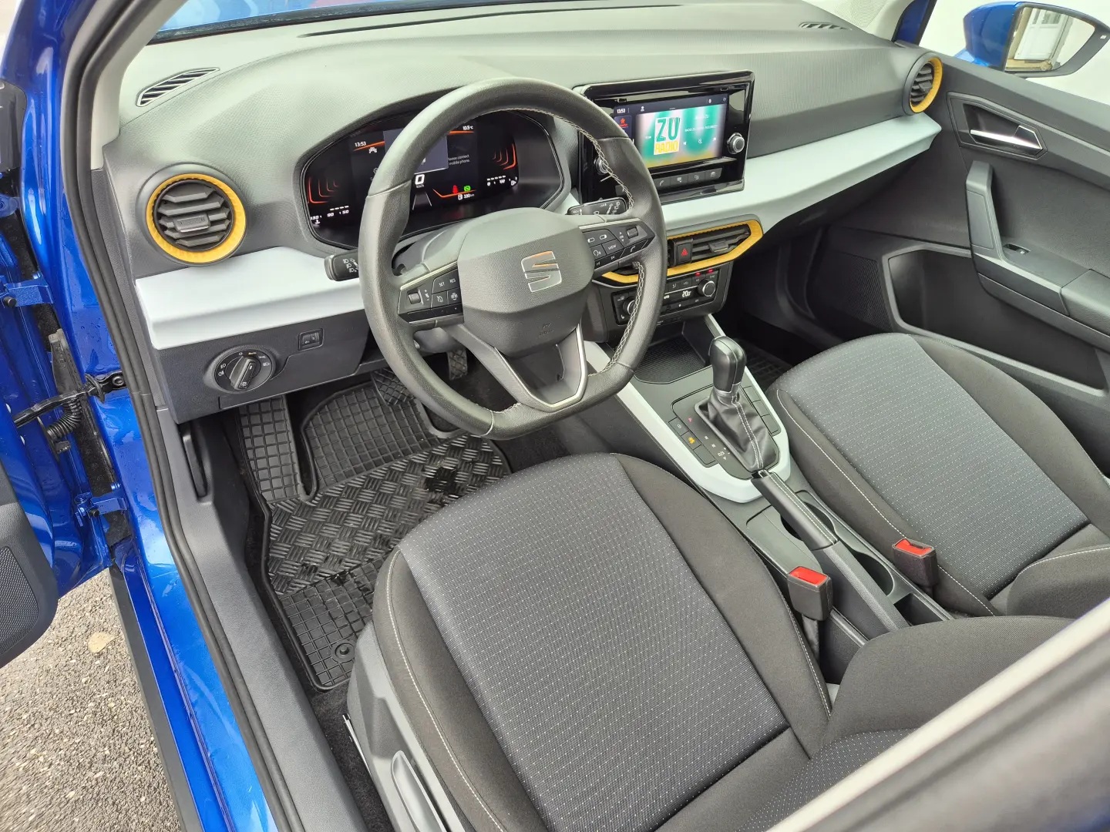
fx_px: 738
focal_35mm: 23
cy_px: 416
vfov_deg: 58.9
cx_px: 555
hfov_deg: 73.9
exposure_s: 1/100
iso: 100
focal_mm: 5.4
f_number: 1.8
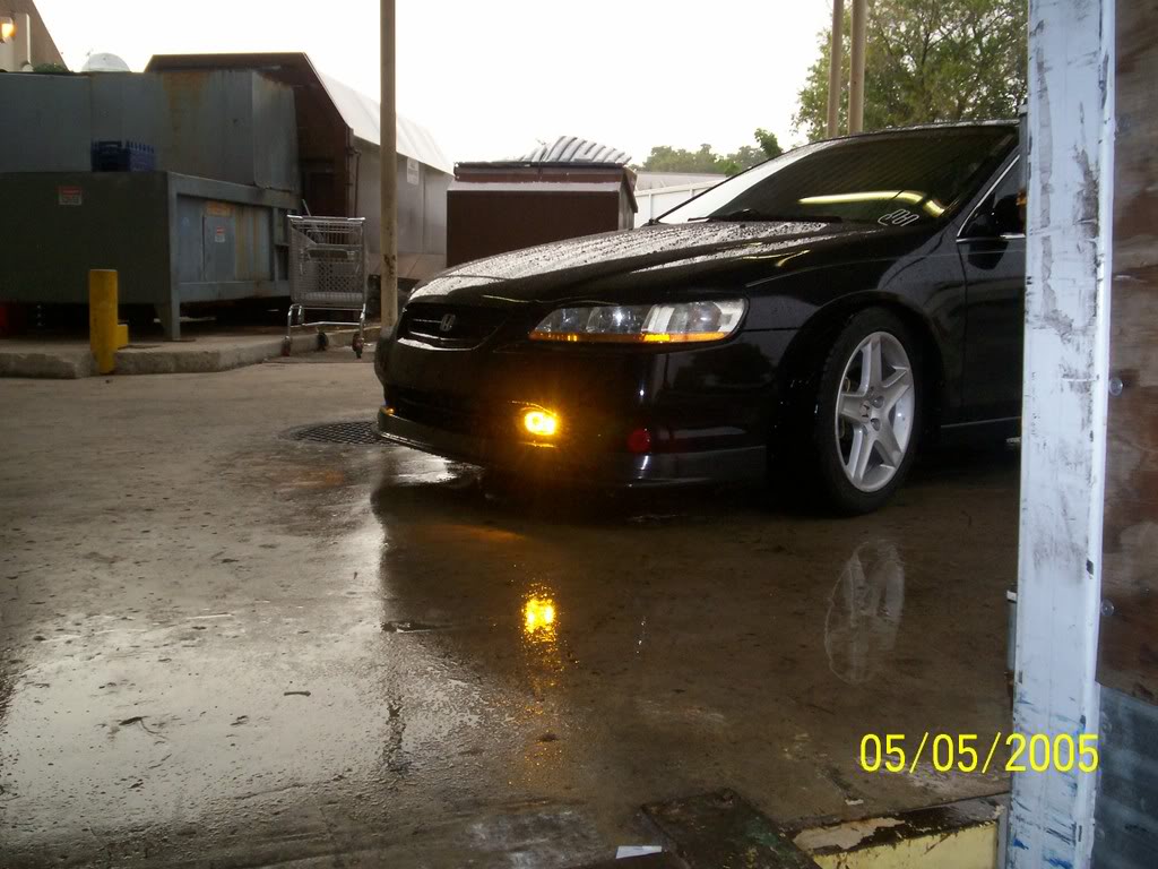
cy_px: 434
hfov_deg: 51.4
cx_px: 579
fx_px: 1204
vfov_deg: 39.7
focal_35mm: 36
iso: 140
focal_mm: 5.9
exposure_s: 1/64
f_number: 4.5
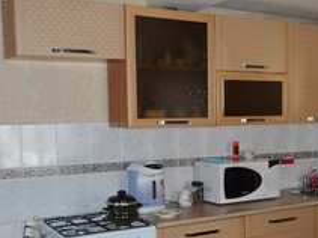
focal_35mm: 53
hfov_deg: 35.6
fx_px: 487
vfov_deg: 27.2
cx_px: 228
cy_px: 176
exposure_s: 1/30
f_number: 3.3
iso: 100
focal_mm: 4.7
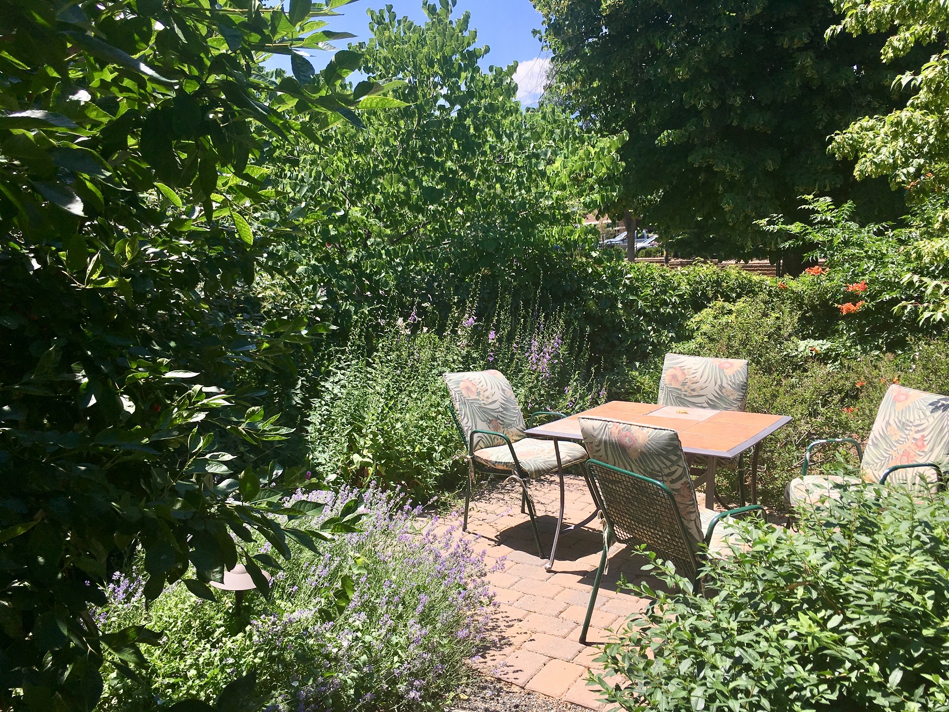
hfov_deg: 61.7
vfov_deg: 48.2
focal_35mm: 29
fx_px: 795
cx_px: 474
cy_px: 356
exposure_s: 1/1570
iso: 25
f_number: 2.2
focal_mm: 4.15
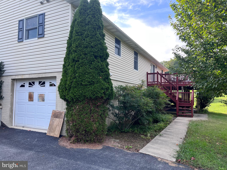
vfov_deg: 53.1
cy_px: 85
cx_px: 114
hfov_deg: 67.3
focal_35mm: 26
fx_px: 170
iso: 50
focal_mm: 5.7
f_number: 1.5
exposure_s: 1/808
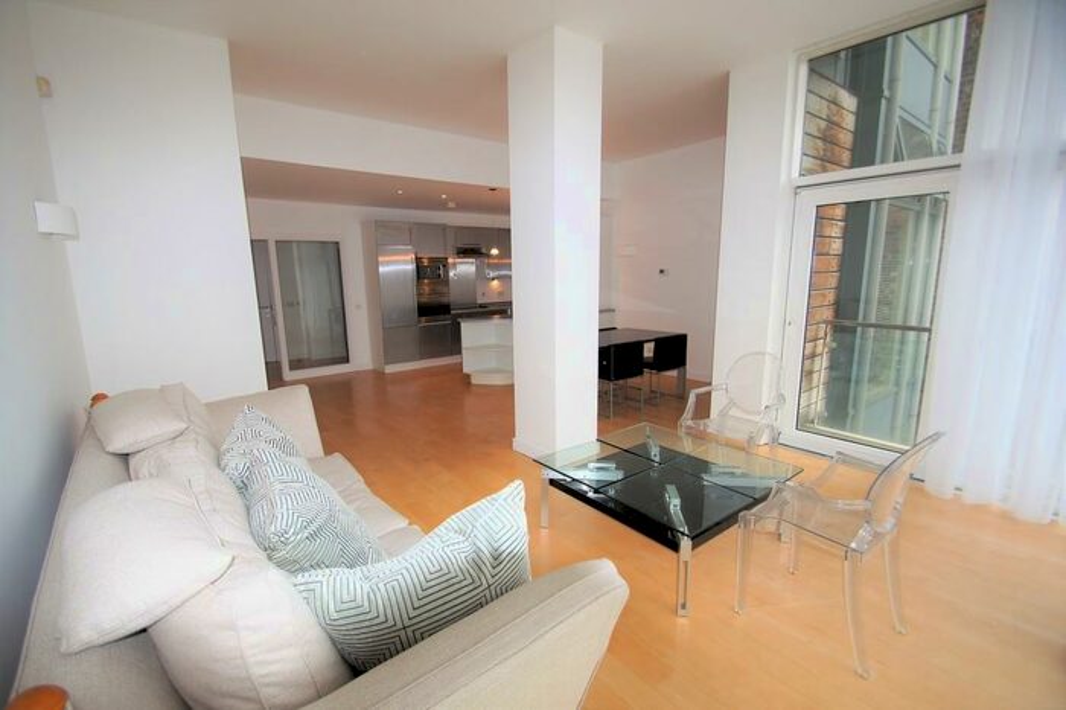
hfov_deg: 100.4
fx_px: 444
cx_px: 533
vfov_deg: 77.3
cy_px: 355
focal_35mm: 15
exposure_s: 1/60
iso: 100
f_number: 4
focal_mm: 10
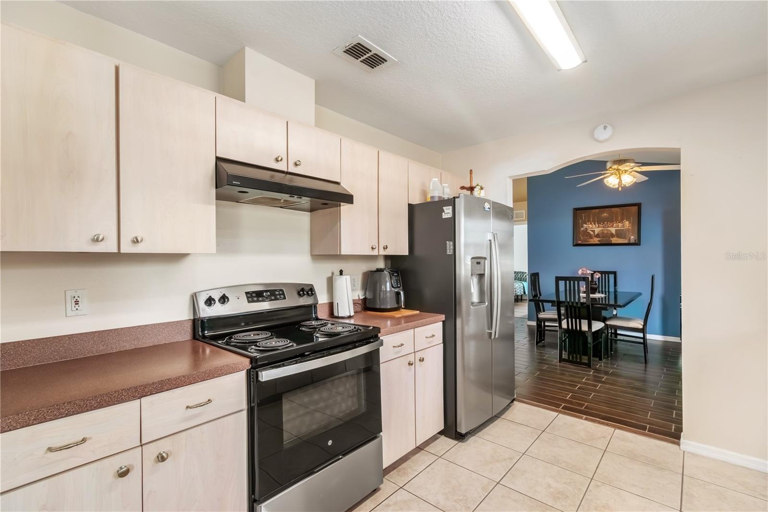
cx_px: 384
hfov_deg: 100.4
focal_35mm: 15
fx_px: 320
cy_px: 256
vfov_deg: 77.3
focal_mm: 10
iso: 250
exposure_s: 1/1.25
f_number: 9
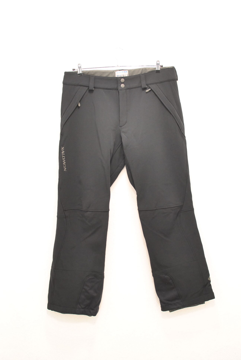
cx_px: 120
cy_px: 180
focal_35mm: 52
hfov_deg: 25.8
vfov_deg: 37.8
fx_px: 526
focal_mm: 35
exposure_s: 1/50
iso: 800
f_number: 4
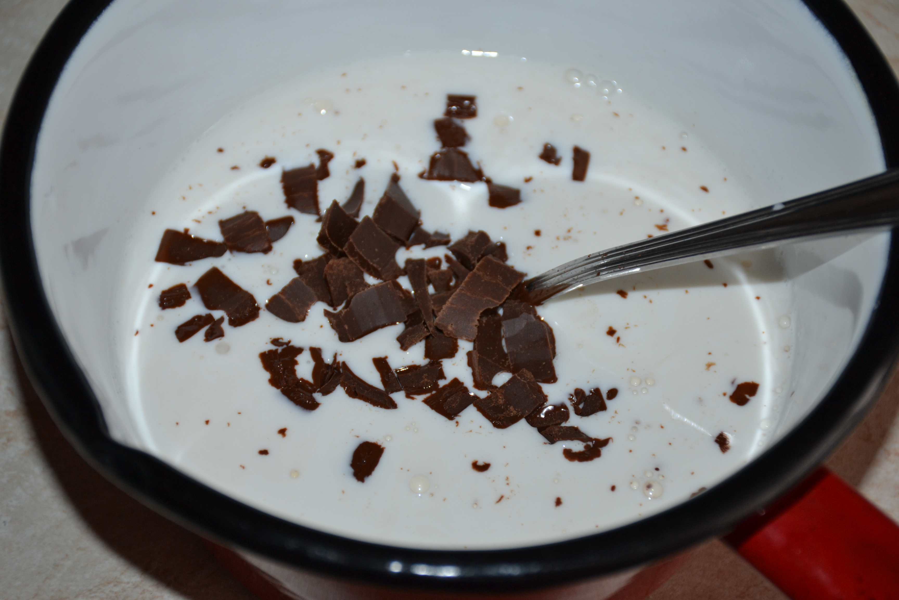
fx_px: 2322
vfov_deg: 14.7
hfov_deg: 21.9
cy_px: 300
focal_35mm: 93
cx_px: 450
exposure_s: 1/60
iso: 360
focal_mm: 62
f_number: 5
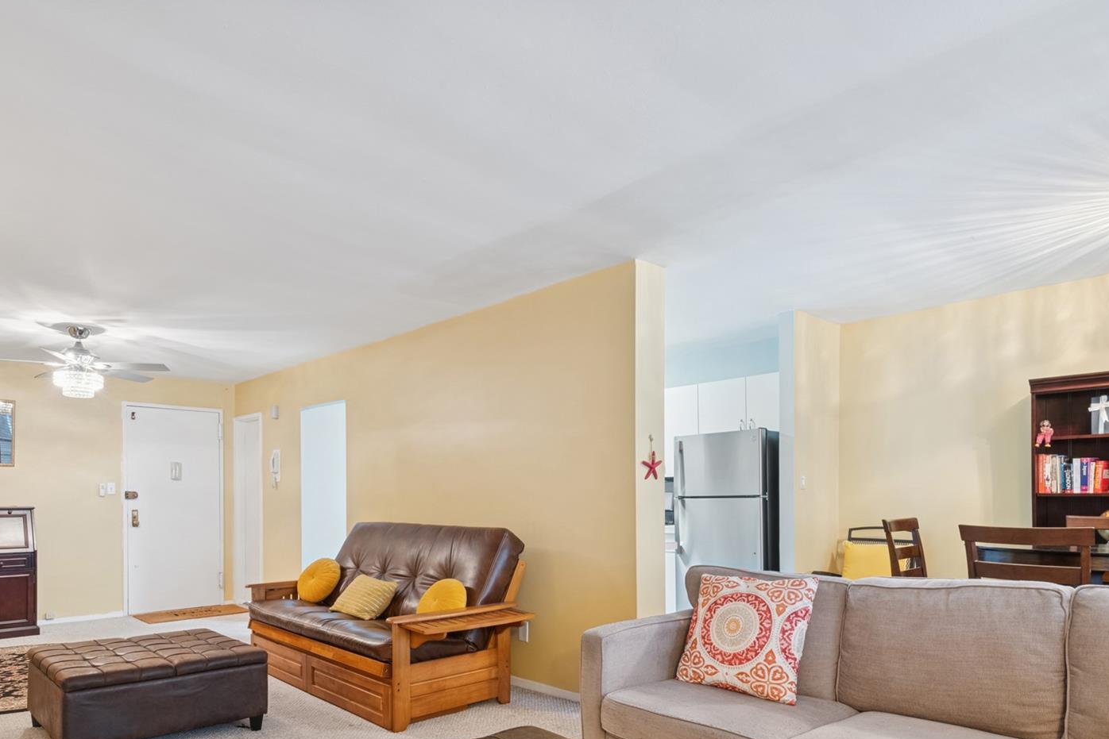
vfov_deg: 55.1
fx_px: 678
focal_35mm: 22
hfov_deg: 78.1
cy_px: 535
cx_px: 470
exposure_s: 1/1.25
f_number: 14
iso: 640
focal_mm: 15
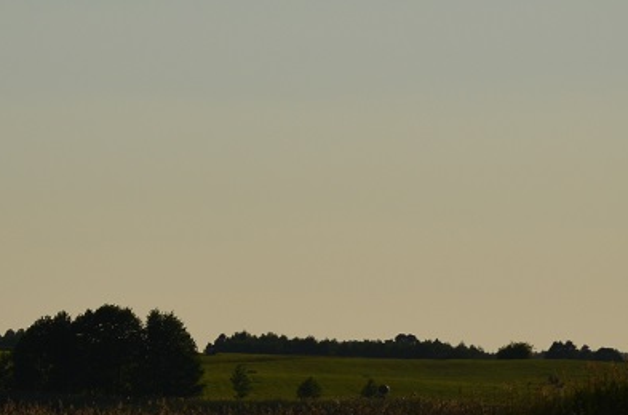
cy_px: 322
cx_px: -149
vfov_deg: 5.1
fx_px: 4646
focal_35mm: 267
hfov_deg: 7.7
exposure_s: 1/8000
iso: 250
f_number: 4.5
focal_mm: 70
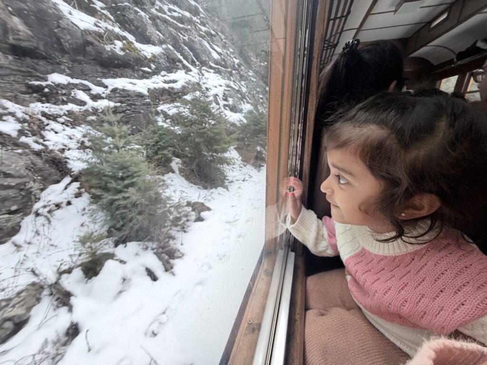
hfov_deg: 102.1
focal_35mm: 14
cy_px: 182
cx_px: 244
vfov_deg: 85.7
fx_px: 197
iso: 40
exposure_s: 1/160
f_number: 2.2
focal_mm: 2.22
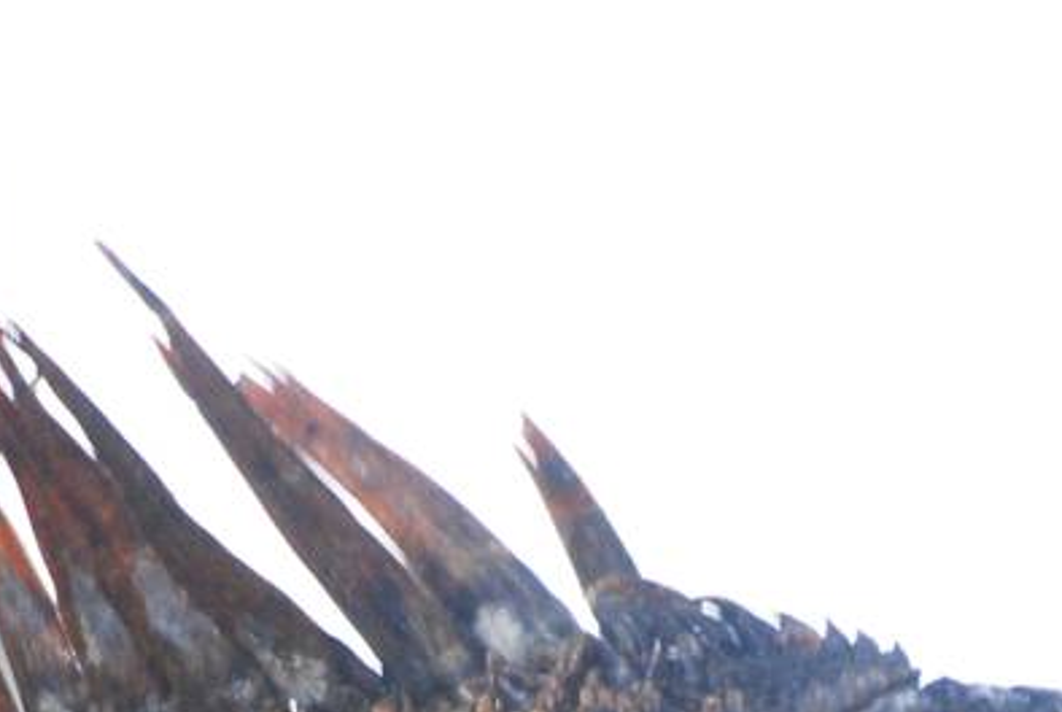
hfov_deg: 1.3
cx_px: 706
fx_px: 48570
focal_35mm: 1644
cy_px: 1388
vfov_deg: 0.8
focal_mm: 270
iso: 400
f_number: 8
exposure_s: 1/200
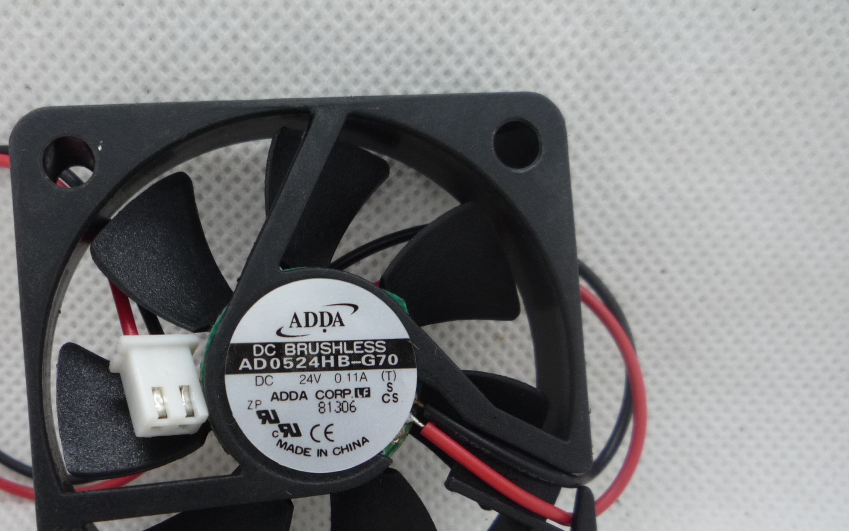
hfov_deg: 47.7
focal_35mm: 41
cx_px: 315
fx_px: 949
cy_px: 386
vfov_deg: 30.8
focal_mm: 5.2
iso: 100
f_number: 3.3
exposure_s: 1/30
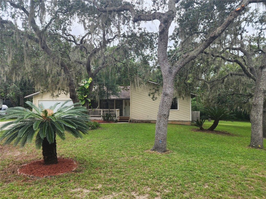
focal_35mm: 23
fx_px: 177
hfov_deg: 73.9
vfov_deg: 58.9
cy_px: 100
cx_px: 133
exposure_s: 1/180
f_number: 1.8
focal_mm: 6.4
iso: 20
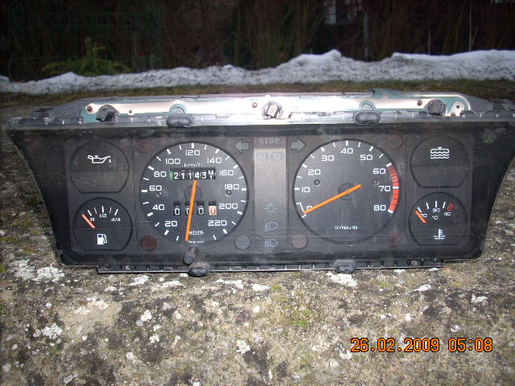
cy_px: 193
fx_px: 550
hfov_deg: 50.1
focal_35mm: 37
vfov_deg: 38.7
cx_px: 258
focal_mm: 6.2
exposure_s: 1/60
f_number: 2.8
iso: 64
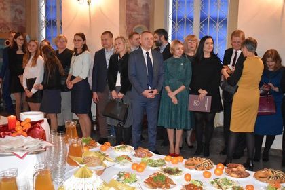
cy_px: 95
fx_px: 356
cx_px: 142
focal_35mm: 45
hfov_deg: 43.6
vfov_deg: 29.9
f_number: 4.2
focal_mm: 30
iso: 4000
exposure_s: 1/60
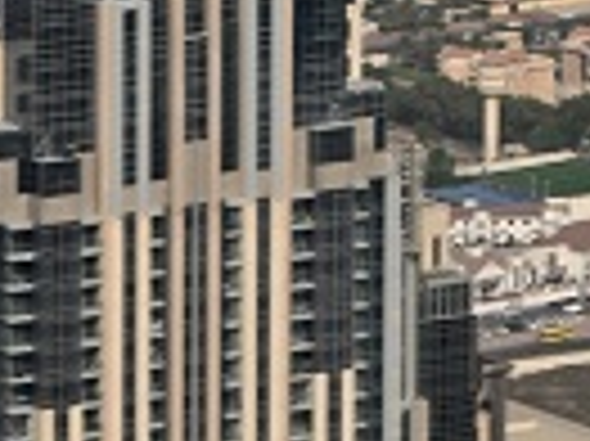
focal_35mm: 573
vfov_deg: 2.6
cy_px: 360
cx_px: 333
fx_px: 9757
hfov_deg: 3.5
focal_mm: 82
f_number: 6.3
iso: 100
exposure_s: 1/500
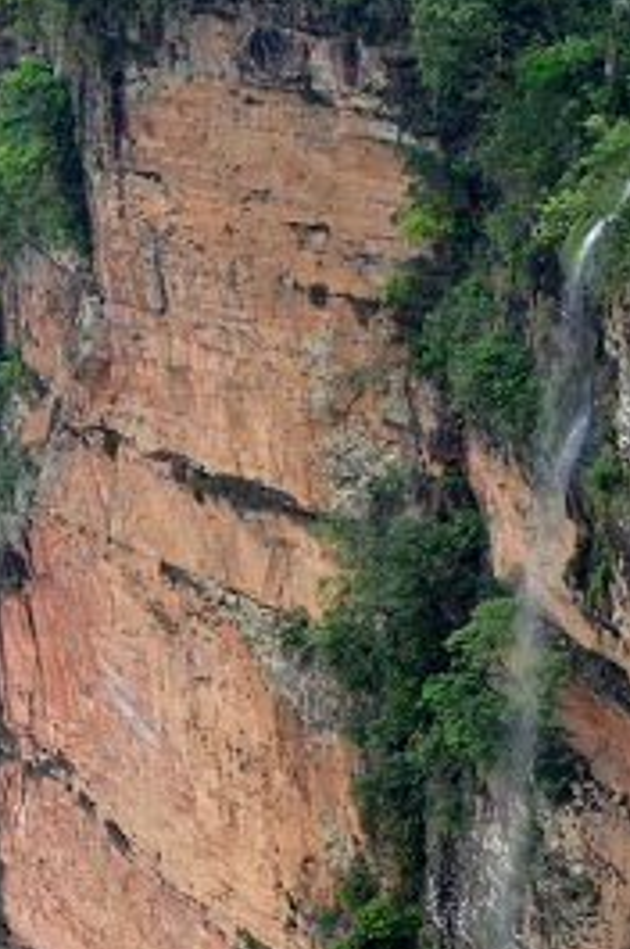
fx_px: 3711
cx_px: 263
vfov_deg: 14.5
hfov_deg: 9.7
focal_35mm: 141
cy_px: 714
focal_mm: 56
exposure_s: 1/320
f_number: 10
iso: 640
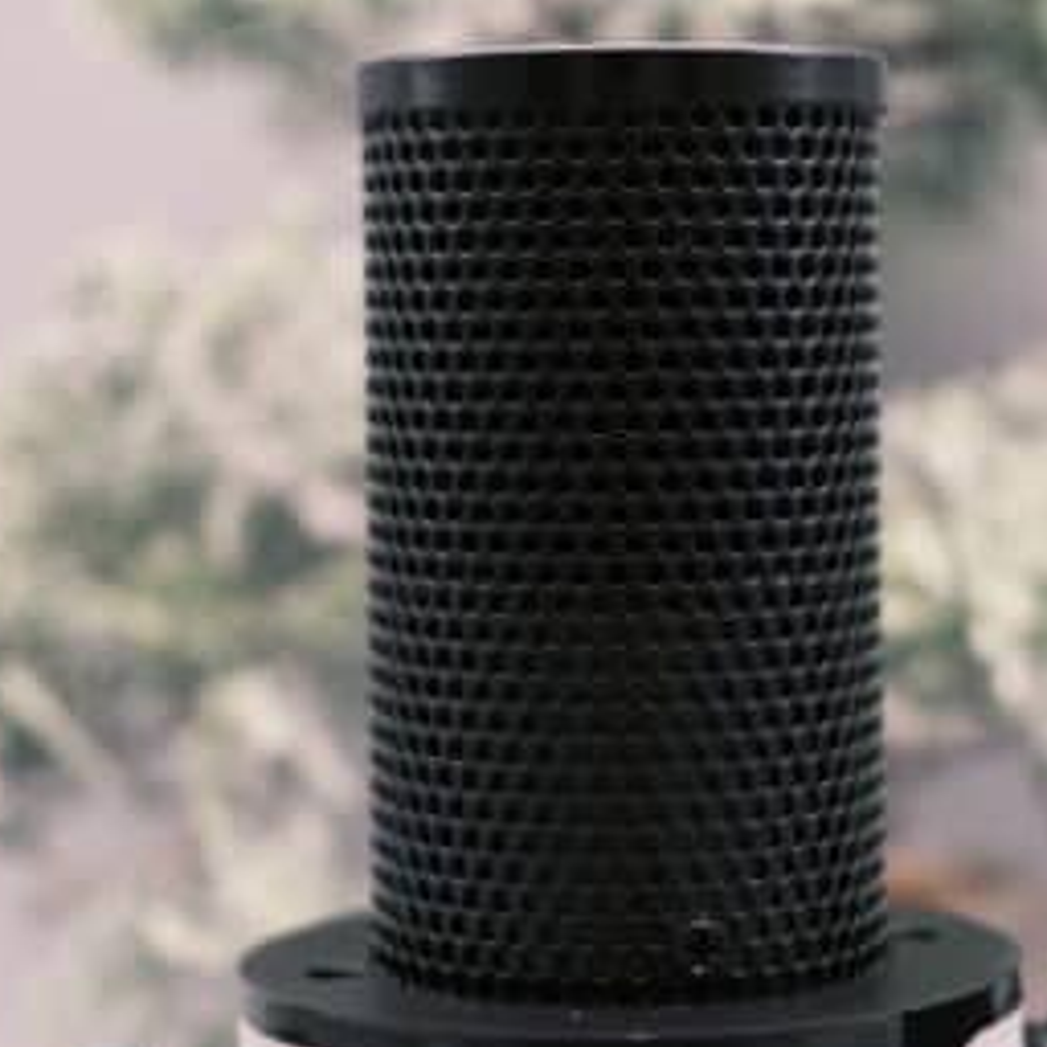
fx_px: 3319
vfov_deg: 17.9
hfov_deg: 17.9
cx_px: 605
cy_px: 528
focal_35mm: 97
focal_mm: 50
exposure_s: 1/150
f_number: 4.8
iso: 800
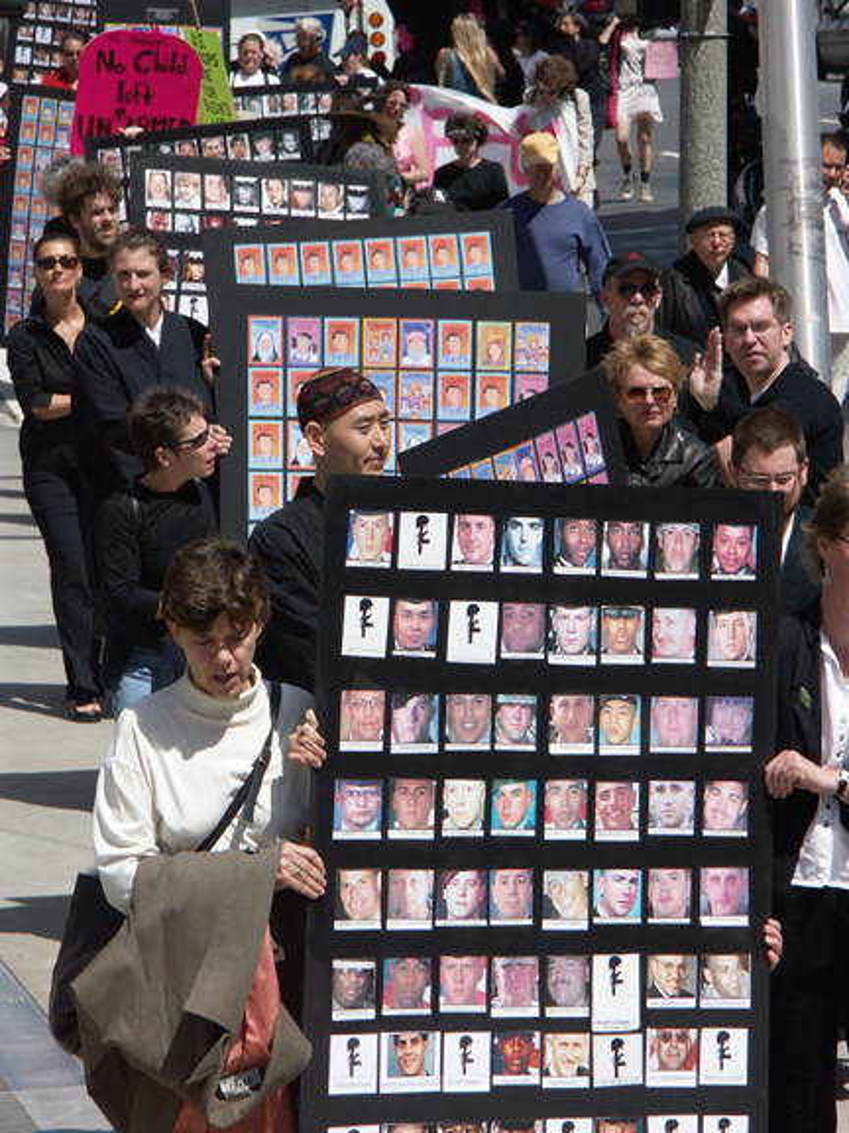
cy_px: 566
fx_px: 6508
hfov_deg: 7.5
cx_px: 424
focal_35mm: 199
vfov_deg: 9.9
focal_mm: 50.27
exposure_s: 1/640
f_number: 6.3
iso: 100
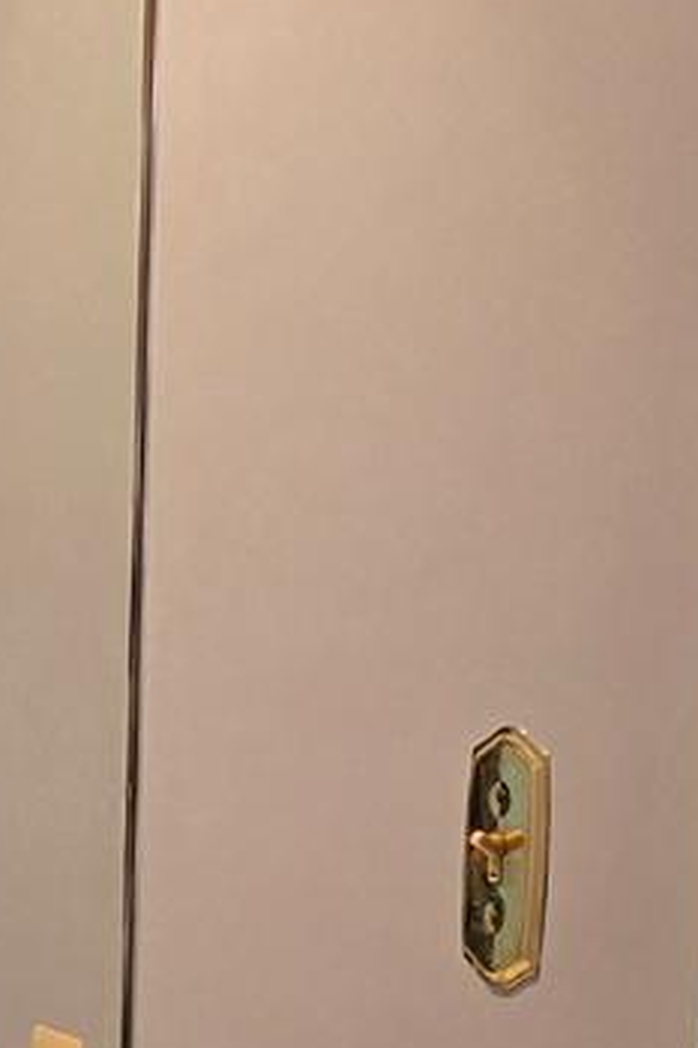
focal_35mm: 105
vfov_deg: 18.9
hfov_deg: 12.3
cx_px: -377
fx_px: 3057
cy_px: 1066
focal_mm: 6.3
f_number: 1.7
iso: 400
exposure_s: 1/120
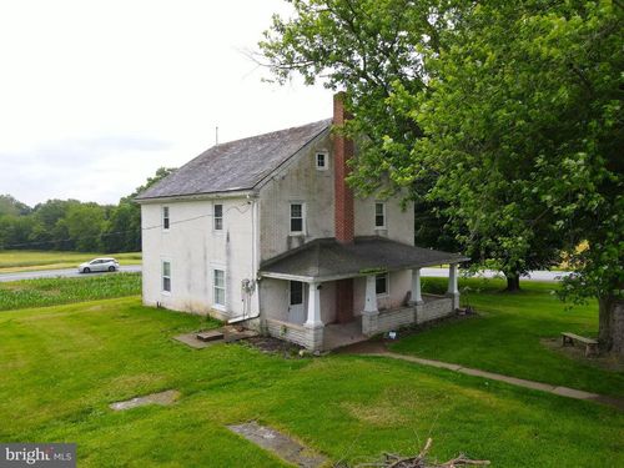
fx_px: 433
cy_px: 234
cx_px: 312
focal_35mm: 24
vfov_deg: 56.8
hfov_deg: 71.6
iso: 100
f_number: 2.8
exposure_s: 1/320
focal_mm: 4.5
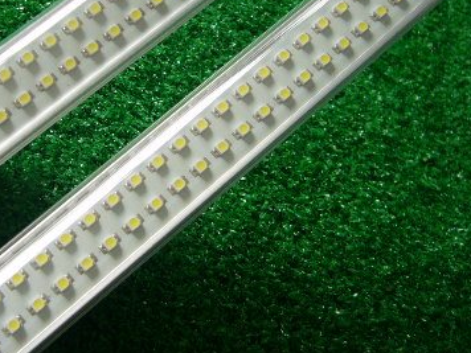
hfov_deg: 30.2
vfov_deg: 23.1
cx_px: 119
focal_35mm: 63
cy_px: 107
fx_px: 857
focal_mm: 5.8
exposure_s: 1/100
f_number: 2.8
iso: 80
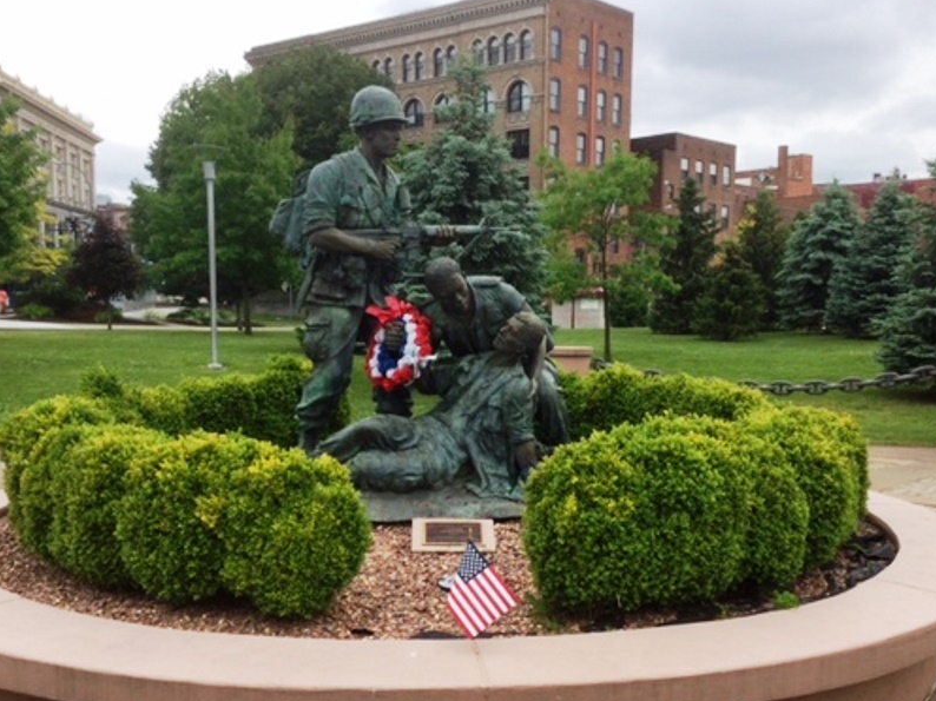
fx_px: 1081
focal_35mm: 40
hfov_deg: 46.8
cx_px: 469
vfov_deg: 35.8
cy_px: 422
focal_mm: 3.3
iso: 25
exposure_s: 1/791
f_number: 2.4
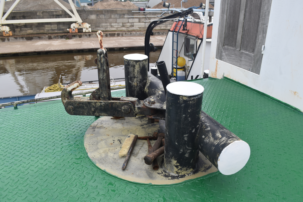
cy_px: 101
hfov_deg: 67.4
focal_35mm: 27
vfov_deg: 47.9
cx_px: 152
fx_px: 227
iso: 400
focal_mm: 18
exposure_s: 1/200
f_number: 7.1
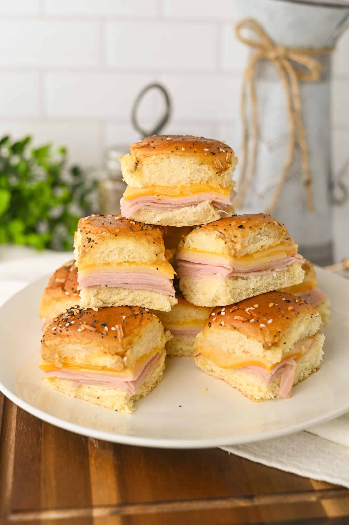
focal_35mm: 50
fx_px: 728
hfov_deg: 27.0
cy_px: 262
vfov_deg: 39.6
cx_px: 174
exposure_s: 1/80
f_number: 4
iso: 160
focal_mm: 50
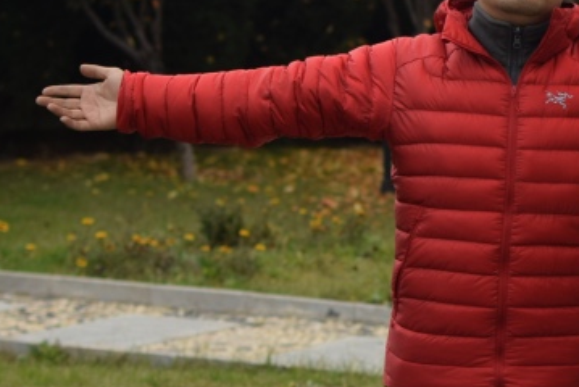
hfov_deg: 13.9
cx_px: 505
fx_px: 2356
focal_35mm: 146
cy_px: 328
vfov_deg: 9.4
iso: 100
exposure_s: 1/250
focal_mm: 35
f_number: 2.5
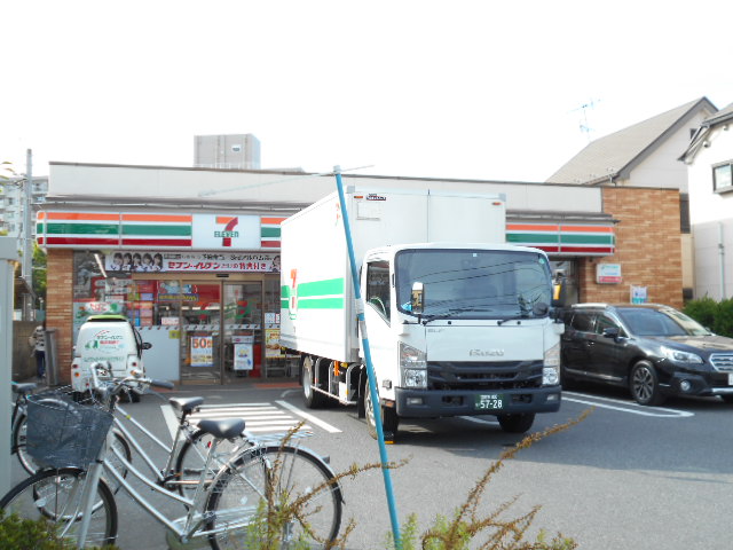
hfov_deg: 47.9
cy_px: 275
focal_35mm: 39
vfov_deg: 36.8
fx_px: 826
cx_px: 366
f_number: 3.9
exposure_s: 1/200
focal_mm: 6.7
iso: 80
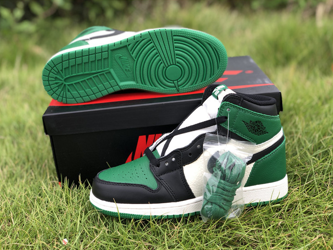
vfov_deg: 27.5
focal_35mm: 53
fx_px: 510
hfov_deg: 36.2
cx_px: 167
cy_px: 126
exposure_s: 1/100
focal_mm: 6
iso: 16
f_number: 2.4
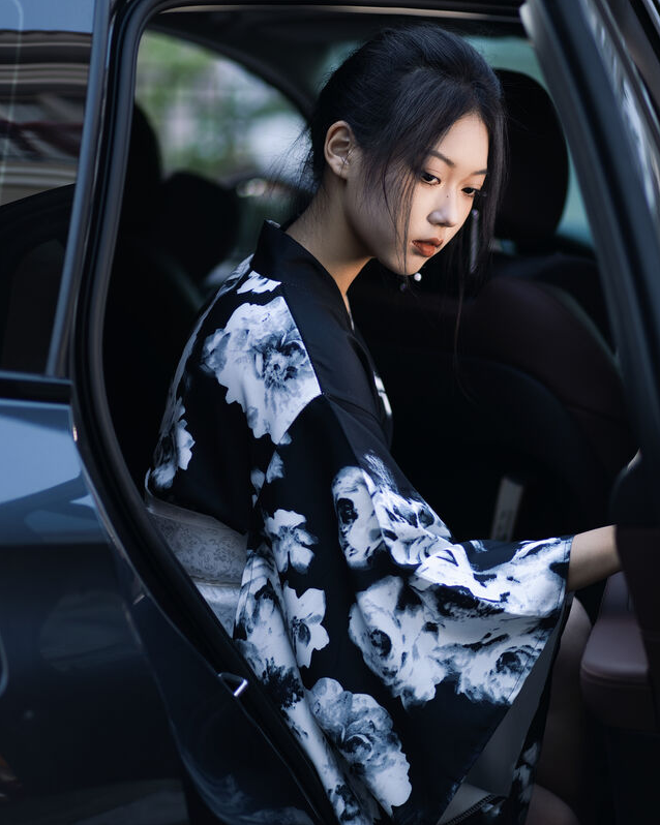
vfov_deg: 16.0
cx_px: 429
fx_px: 2931
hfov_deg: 12.8
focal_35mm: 120
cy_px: 412
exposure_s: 1/100
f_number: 1.8
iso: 100
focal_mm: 85
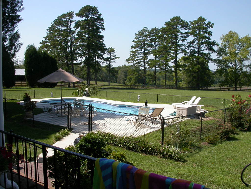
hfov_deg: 49.0
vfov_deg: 37.7
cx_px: 126
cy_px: 94
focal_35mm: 38
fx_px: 276
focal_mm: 7.85
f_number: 7.5
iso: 100
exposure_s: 1/310
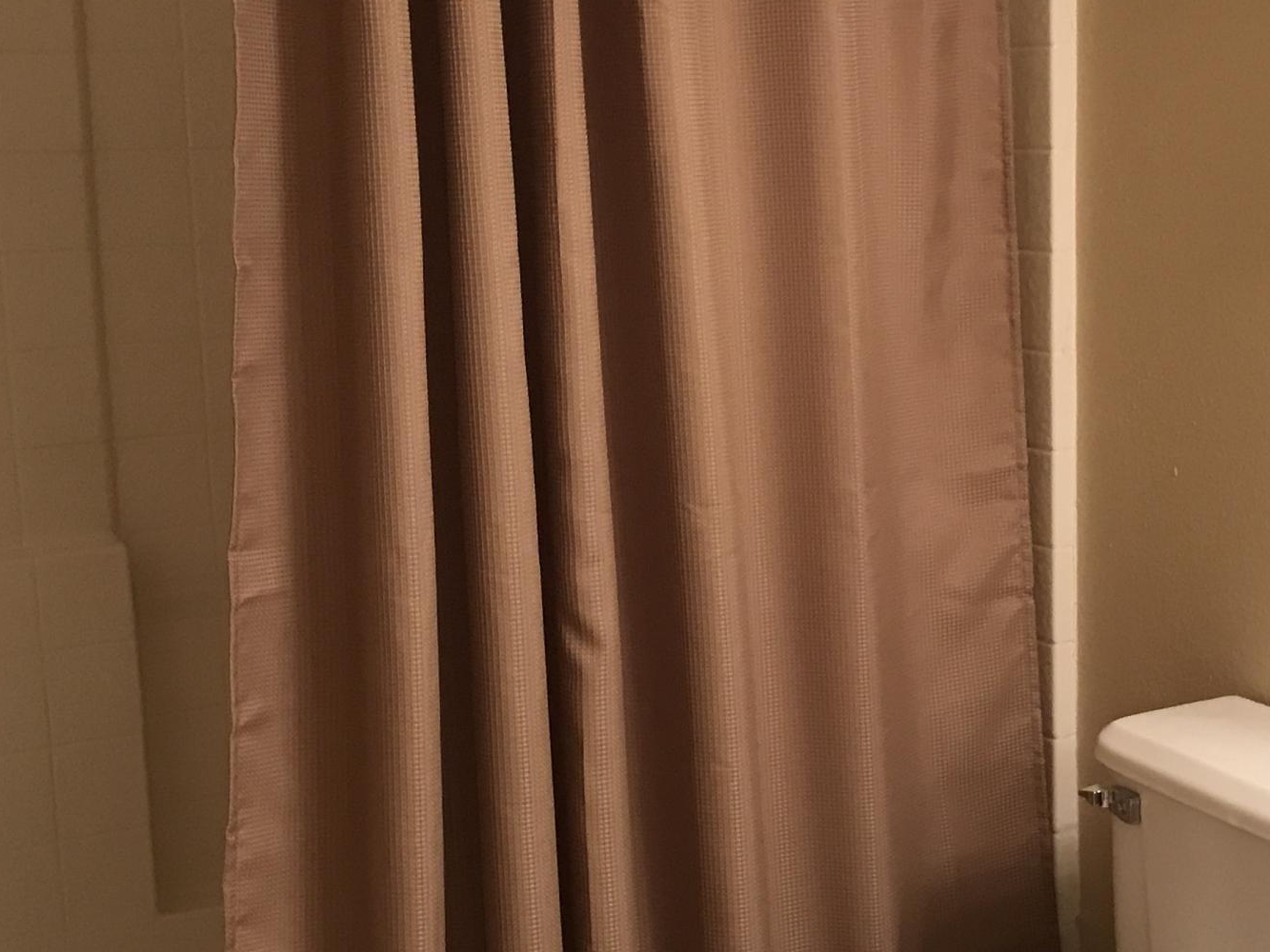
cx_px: 975
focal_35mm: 63
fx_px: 2312
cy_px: 530
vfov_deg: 23.3
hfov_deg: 30.1
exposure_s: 1/15
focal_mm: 3.99
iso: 64
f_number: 1.8
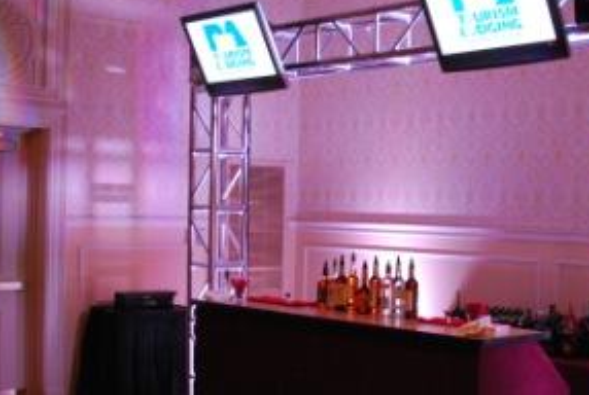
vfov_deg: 22.3
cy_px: 228
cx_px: 422
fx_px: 1000
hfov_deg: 32.4
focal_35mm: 61
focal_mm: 26
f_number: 4.2
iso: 1600
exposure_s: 1/30
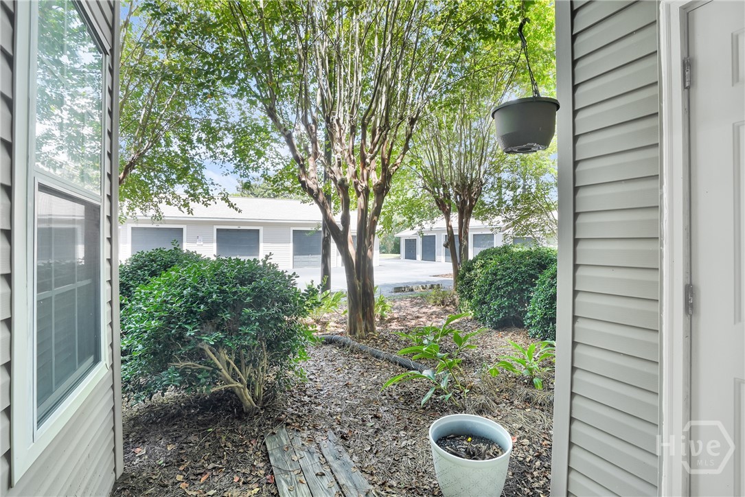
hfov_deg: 96.7
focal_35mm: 16
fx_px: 331
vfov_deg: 73.8
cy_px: 248
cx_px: 372
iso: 320
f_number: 9
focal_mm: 16
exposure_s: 1/10
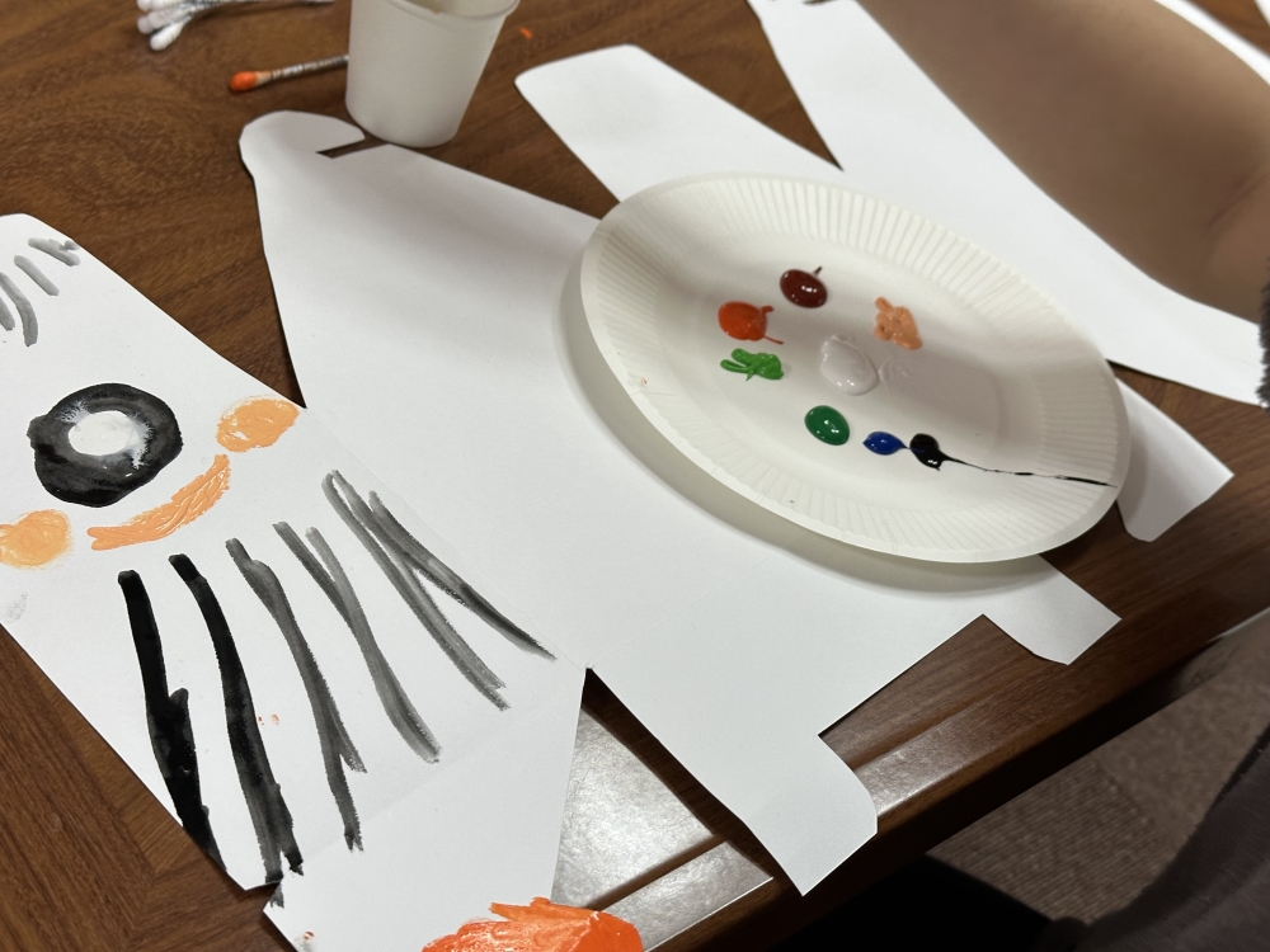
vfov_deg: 30.3
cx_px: 635
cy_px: 476
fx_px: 1761
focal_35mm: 48
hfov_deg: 39.7
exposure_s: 1/50
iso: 80
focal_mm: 6.86
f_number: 1.78
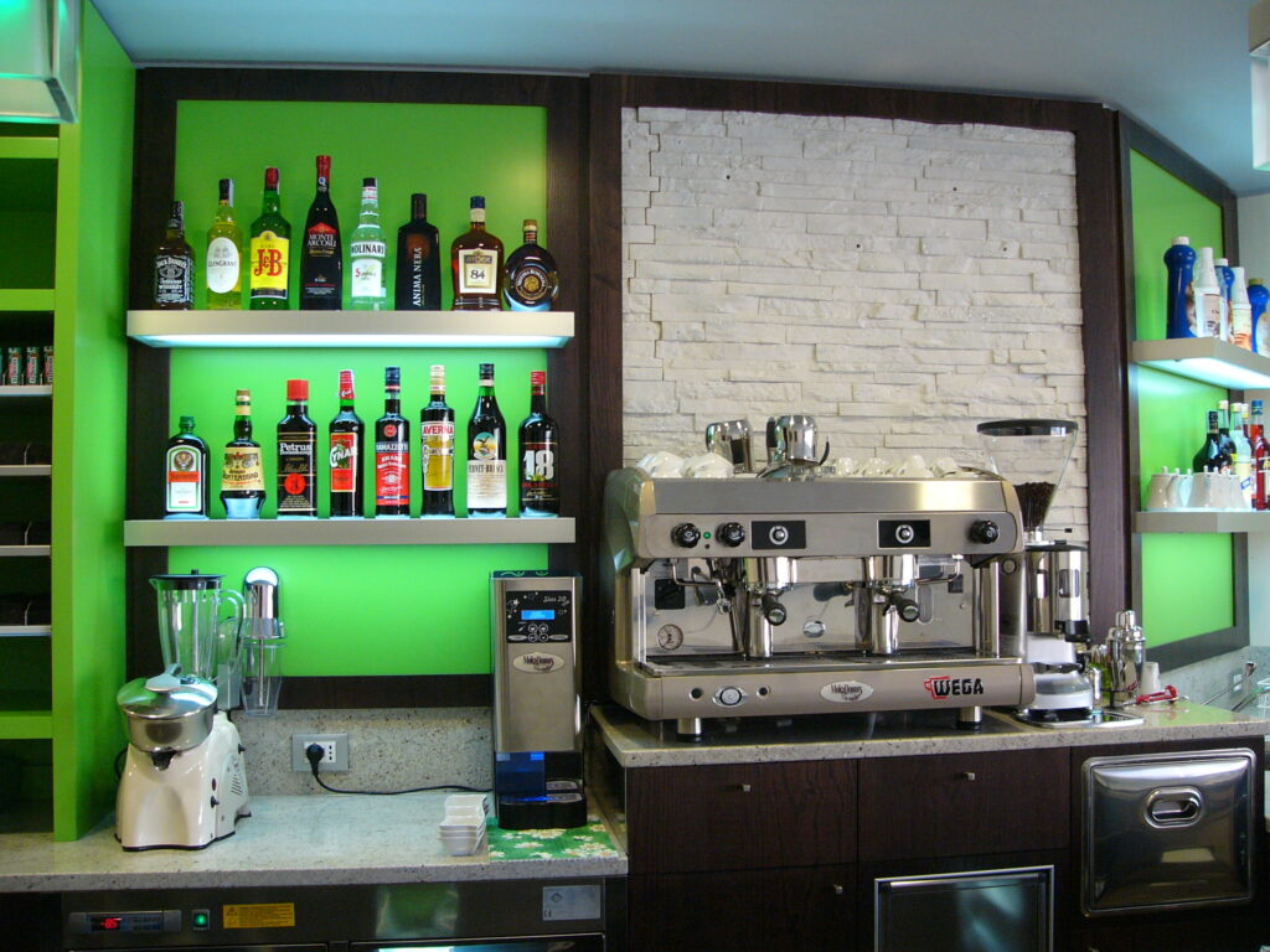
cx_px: 635
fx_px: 1321
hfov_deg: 51.4
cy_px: 476
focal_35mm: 36
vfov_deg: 39.7
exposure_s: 1/60
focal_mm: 6
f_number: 2.8
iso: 200
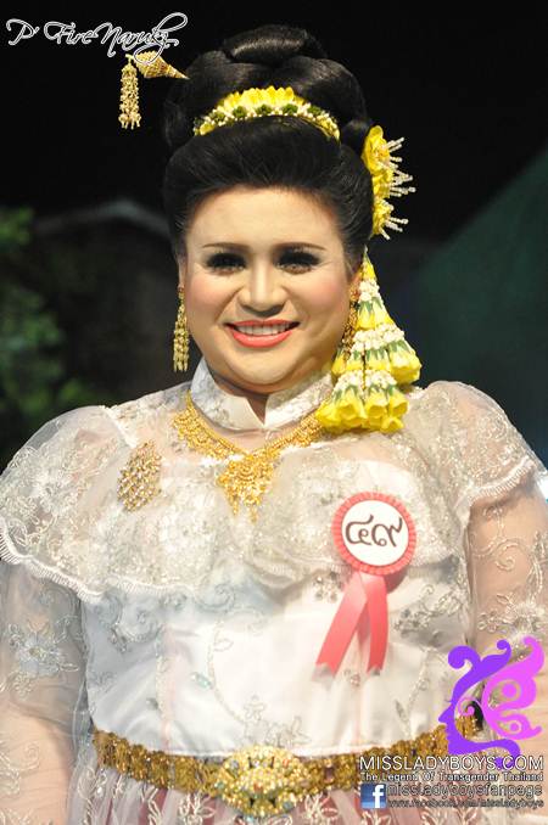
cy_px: 412
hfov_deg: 18.1
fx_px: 1718
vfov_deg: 27.0
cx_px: 274
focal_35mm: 75
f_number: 2.5
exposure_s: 1/200
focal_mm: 50
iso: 2500
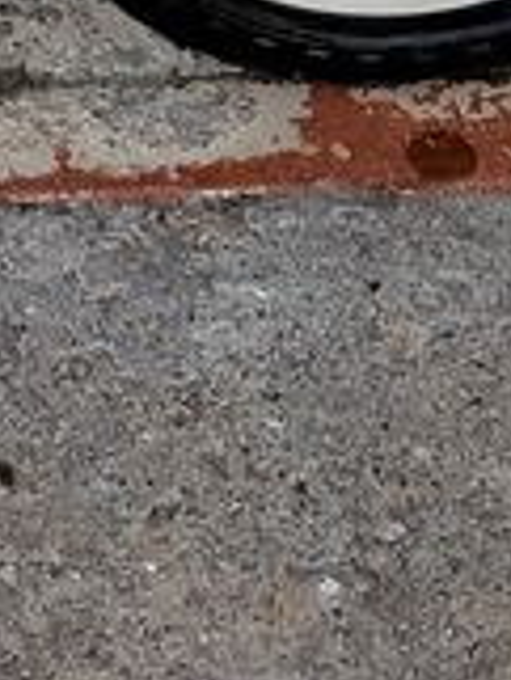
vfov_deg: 10.8
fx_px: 3302
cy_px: -646
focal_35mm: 168
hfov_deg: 8.6
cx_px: -258
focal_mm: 4
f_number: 1.8
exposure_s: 1/100
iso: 50
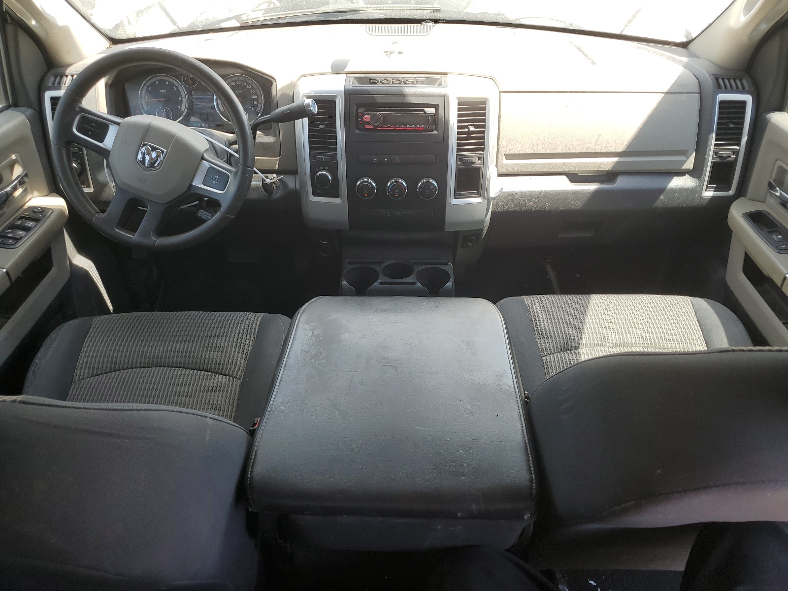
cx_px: 394
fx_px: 592
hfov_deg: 67.3
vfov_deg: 53.1
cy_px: 296
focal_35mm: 26
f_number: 1.5
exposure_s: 1/303
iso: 50
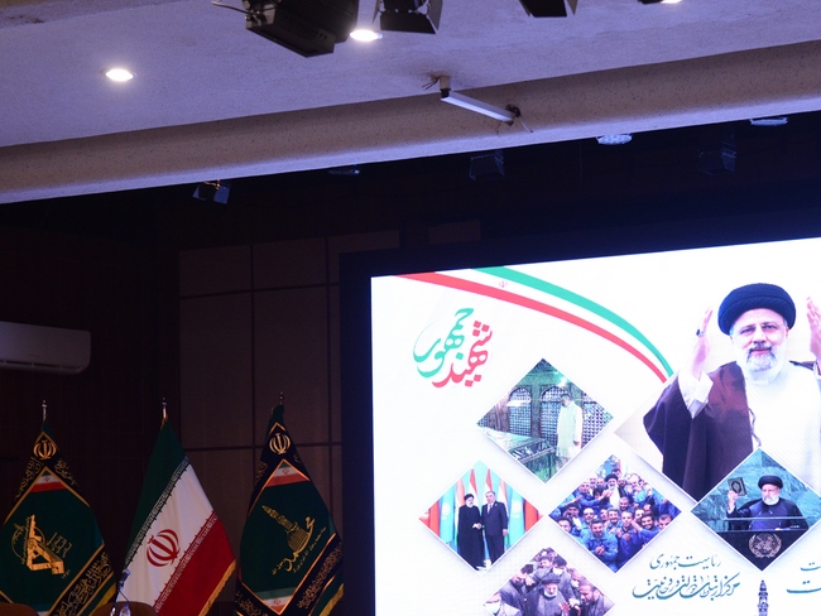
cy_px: 462
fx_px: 2610
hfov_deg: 17.9
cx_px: 508
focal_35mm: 110
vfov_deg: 13.4
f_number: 5
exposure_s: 1/100
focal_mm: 62
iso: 2000
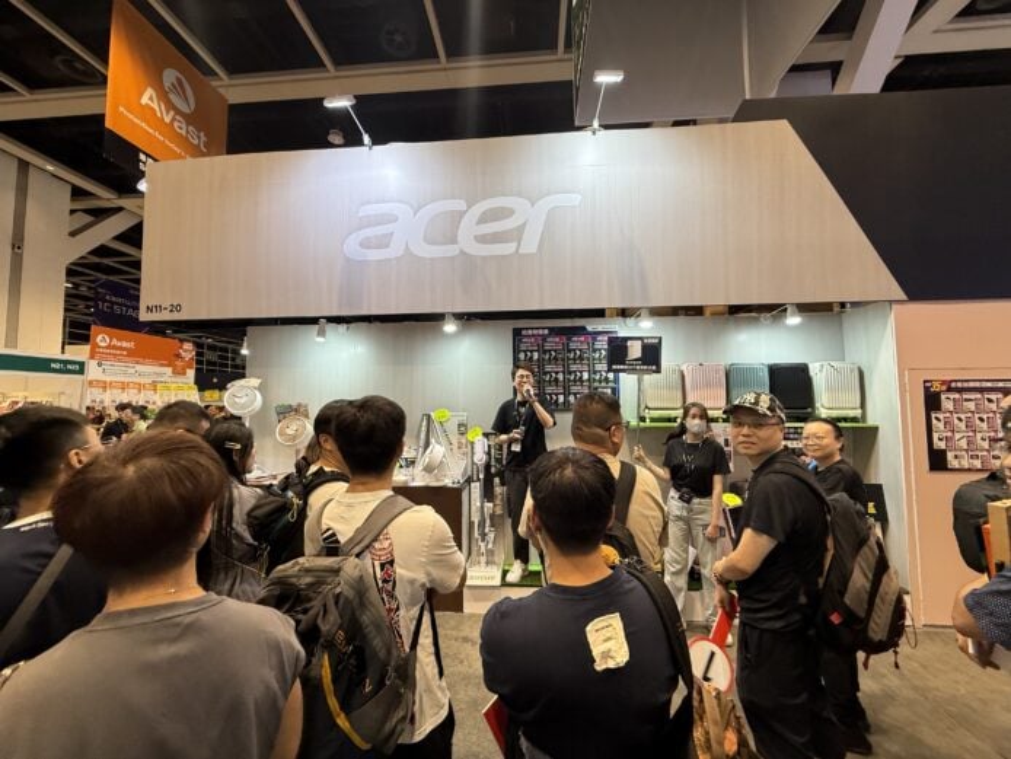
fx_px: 409
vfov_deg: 85.7
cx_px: 506
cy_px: 380
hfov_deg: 102.0
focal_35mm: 14
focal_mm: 2.22
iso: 160
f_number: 2.2
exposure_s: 1/100
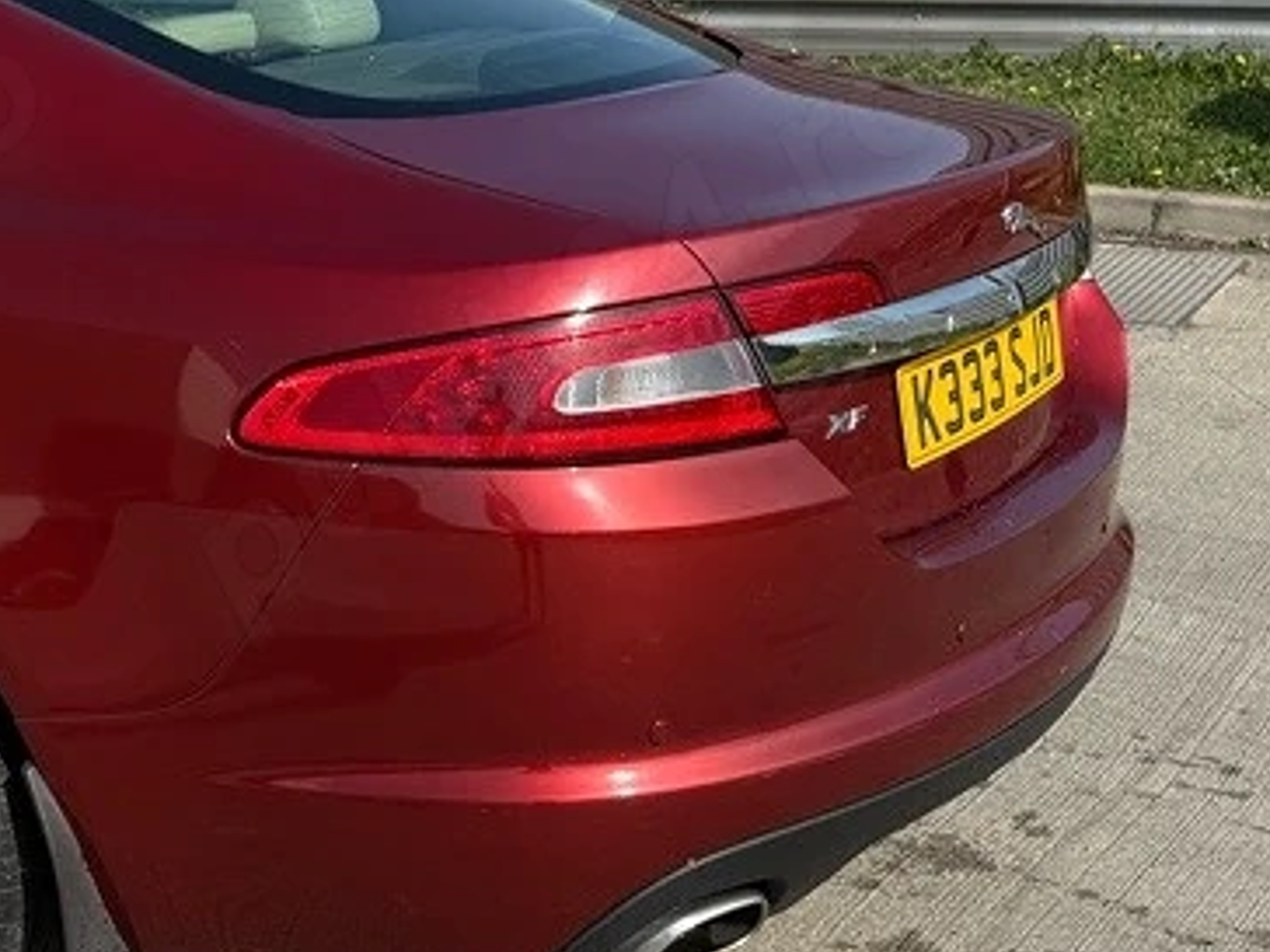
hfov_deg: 27.1
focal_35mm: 66
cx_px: -105
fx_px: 2421
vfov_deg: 22.2
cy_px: 356
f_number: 1.78
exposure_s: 1/3953
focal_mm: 6.76
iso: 80
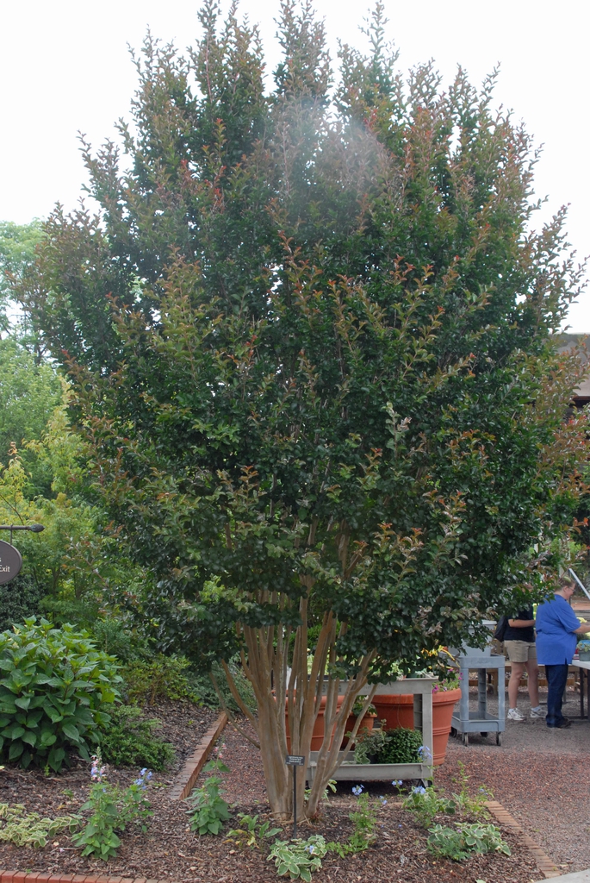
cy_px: 442
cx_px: 295
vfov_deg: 46.4
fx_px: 1030
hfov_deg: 32.0
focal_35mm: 42
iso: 400
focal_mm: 28
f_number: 7.1
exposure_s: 1/180
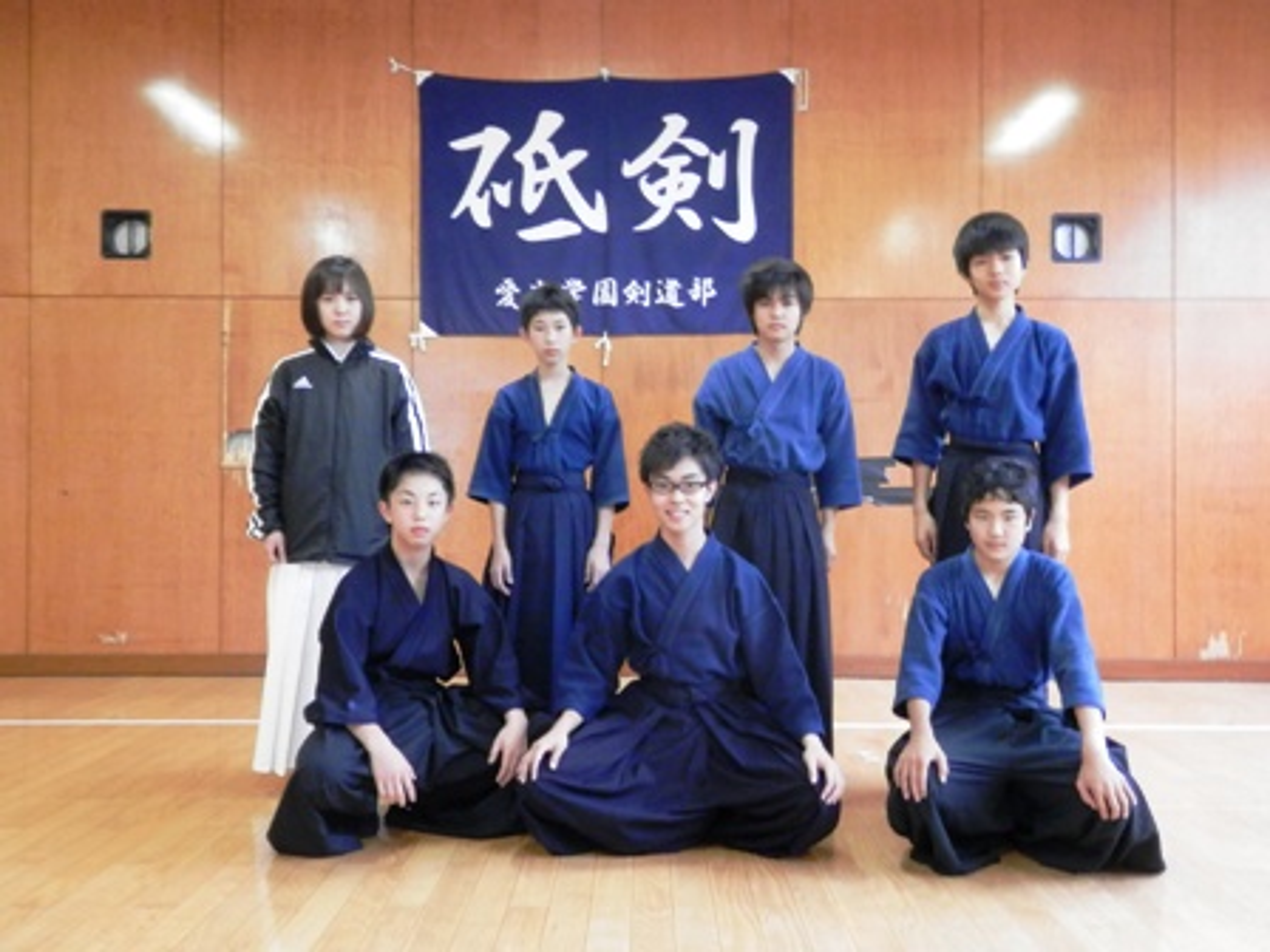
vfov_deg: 46.8
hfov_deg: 60.0
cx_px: 635
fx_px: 1101
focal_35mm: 30
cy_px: 476
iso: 400
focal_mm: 5.5
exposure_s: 1/8
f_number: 3.3
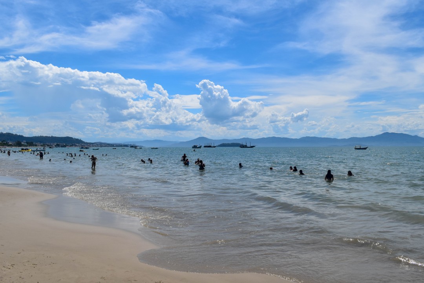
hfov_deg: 67.4
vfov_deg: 47.9
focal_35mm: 27
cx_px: 212
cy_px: 142
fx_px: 318
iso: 360
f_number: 8
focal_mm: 18
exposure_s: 1/2000
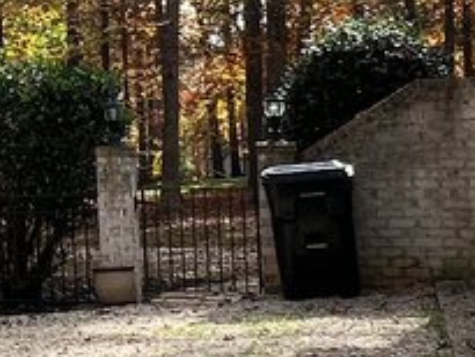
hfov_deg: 18.4
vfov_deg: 15.3
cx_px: -212
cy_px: 43
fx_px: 1318
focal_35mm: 96
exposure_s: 1/416
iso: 32
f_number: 1.8
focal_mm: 1.57
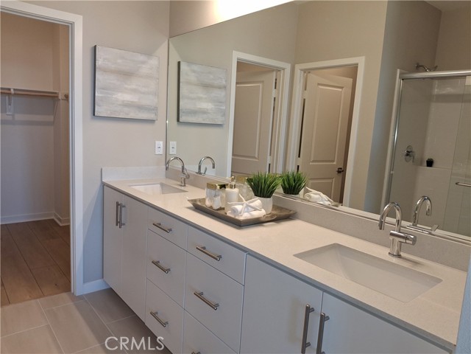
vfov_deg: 54.9
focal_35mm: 25
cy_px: 177
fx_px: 340
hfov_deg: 69.4
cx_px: 236
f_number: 1.8
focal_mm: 4.69
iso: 160
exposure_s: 1/120
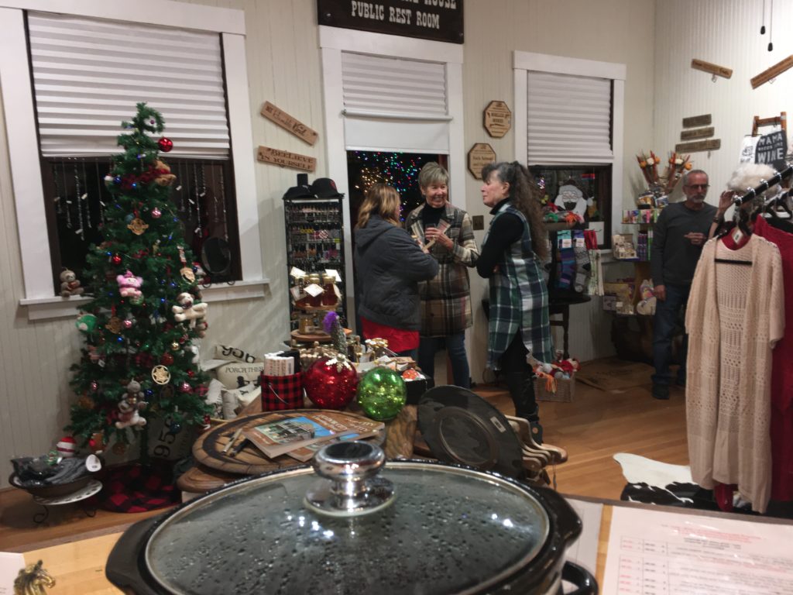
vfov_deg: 48.2
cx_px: 396
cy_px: 298
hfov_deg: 61.7
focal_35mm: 29
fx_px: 664
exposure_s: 1/30
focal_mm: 4.15
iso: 50
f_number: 2.2
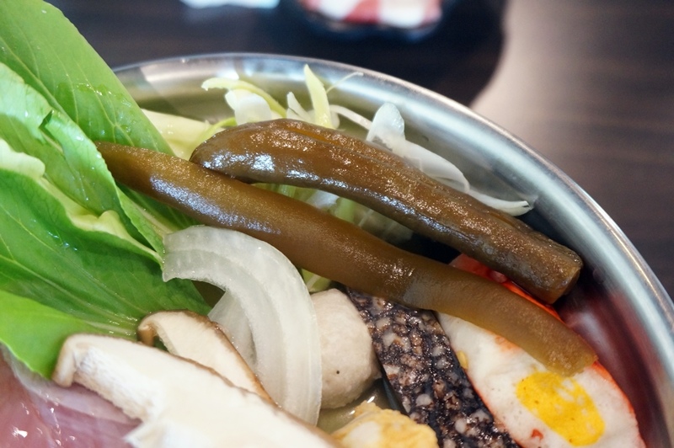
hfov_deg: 53.2
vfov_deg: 36.8
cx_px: 337
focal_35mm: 36
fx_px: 673
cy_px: 224
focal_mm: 24
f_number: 4.5
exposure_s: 1/60
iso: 2500
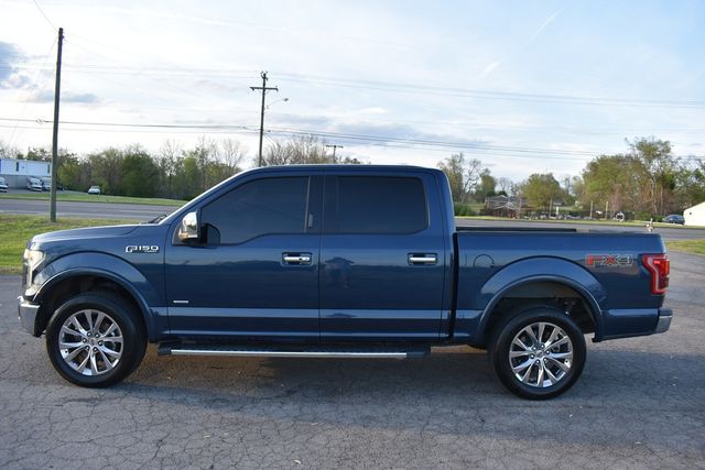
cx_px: 352
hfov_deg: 67.4
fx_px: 529
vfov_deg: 48.0
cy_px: 235
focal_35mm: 27
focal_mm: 18
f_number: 5.6
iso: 400
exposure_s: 1/250
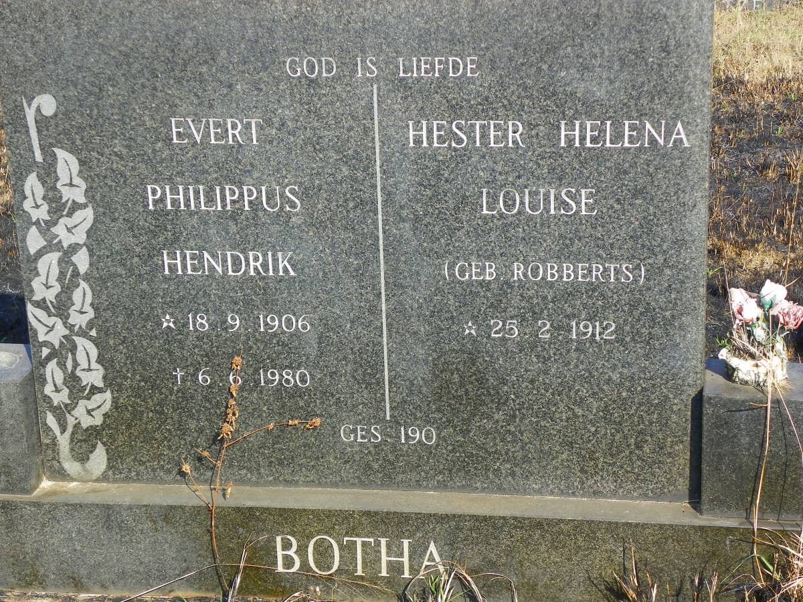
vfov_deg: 17.8
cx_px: 402
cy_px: 301
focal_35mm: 83
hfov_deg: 23.6
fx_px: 1925
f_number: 4
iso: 64
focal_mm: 14.7
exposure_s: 1/200
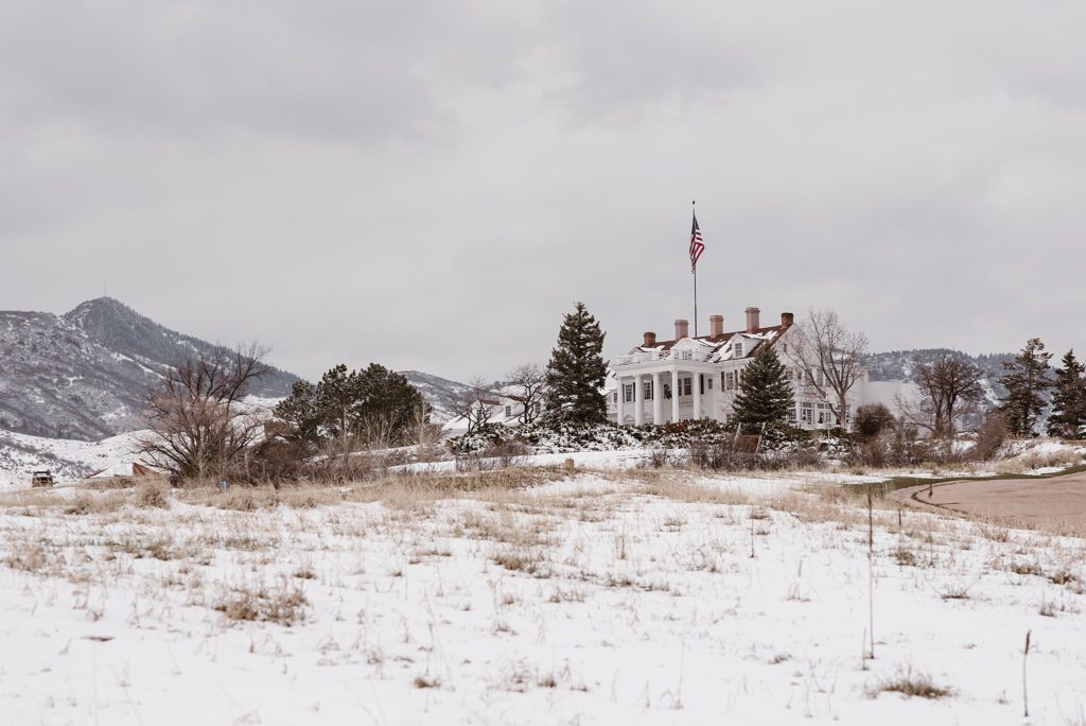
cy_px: 363
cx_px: 543
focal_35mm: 85
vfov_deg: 16.1
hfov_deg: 23.9
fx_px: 2566
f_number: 5.6
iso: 125
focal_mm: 85
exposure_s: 1/1250
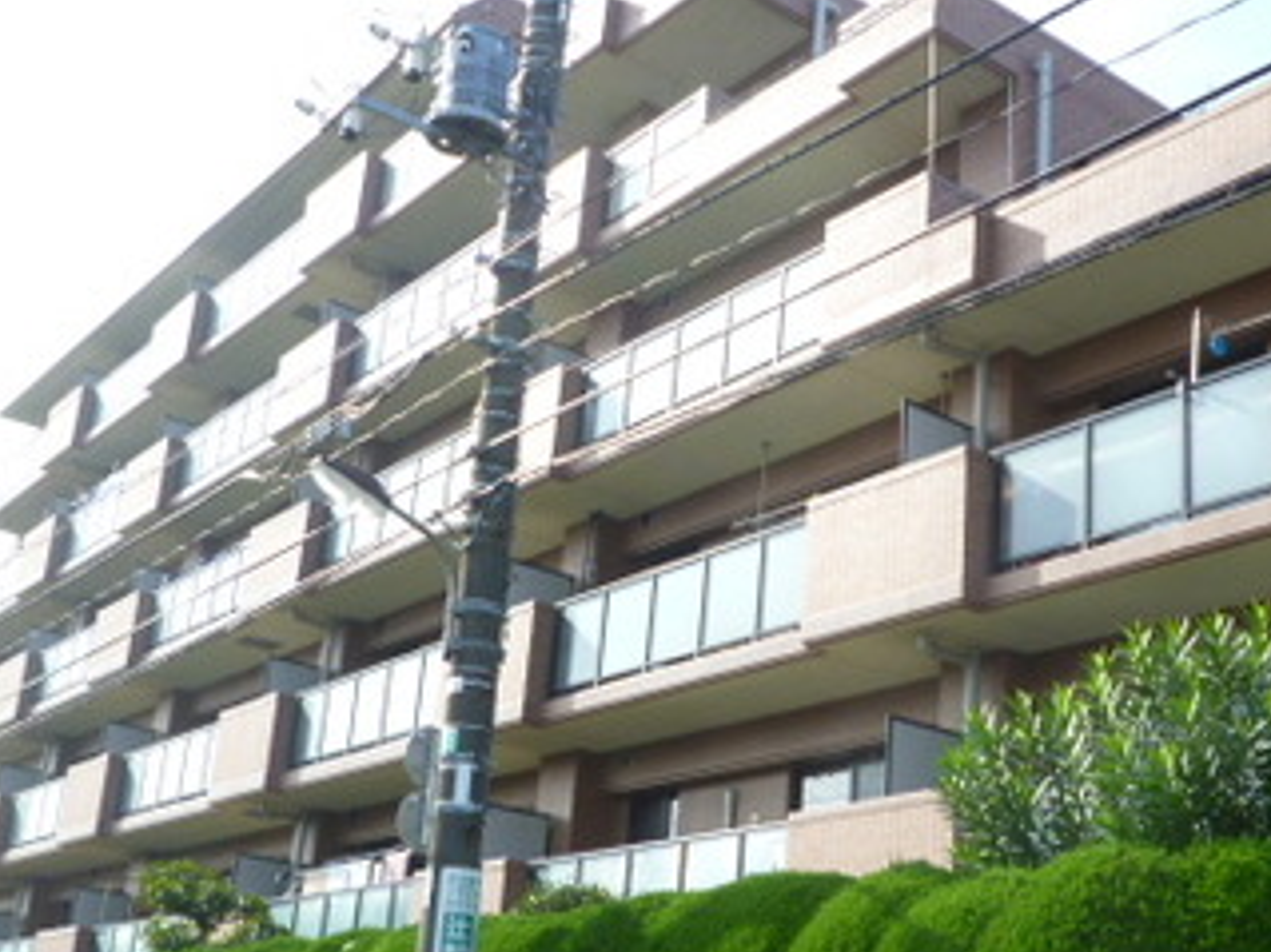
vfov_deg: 30.8
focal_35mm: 47
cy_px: 546
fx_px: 1725
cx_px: 837
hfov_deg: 40.0
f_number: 4
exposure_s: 1/160
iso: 80
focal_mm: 4.5
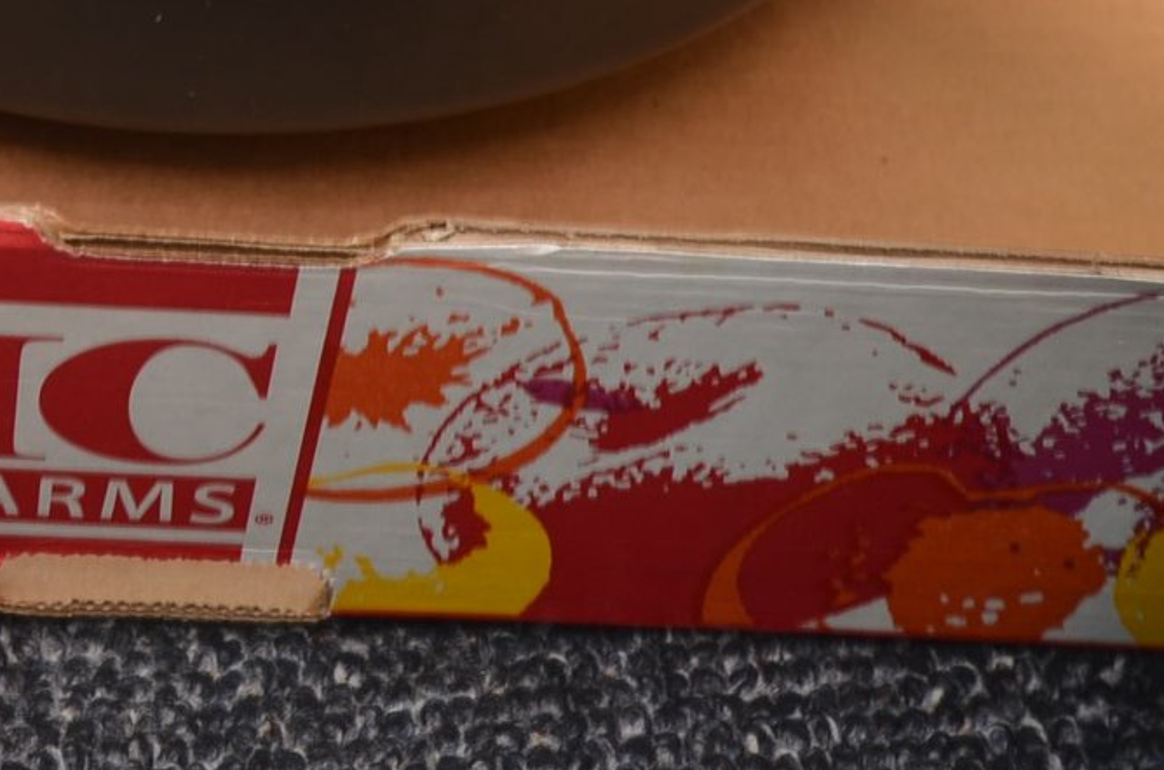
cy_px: -199
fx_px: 2484
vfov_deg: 16.7
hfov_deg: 25.0
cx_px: -37
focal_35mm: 77
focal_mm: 20
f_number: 5.6
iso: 160
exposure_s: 1/125
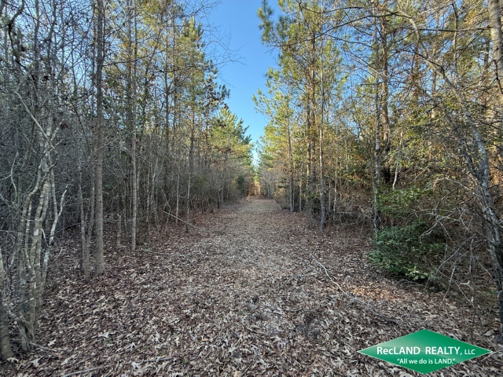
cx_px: 252
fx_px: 203
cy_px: 188
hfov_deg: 102.1
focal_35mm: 14
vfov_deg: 85.7
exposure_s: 1/99
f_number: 2.2
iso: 64
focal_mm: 2.22
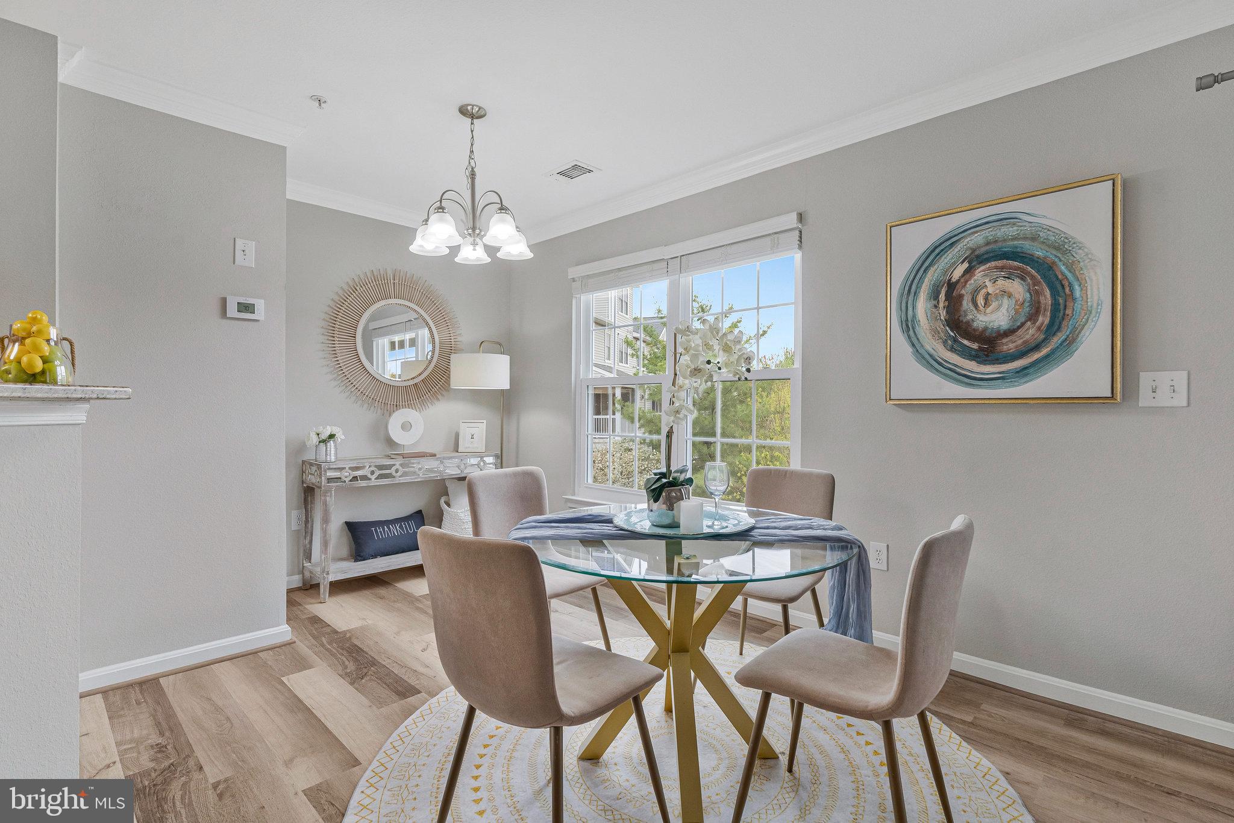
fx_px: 583
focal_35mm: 17
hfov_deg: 93.3
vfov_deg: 70.4
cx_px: 617
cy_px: 412
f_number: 7.1
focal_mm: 17
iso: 1250
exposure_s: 1/60
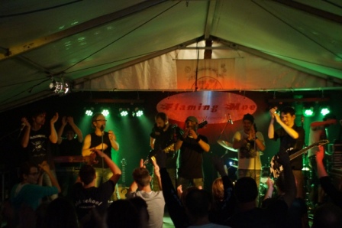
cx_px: 171
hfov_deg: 27.0
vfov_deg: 18.2
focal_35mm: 75
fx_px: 712
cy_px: 114
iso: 3200
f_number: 4.5
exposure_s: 1/80
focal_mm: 50
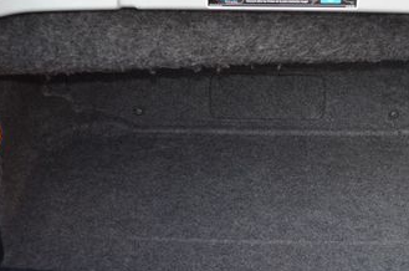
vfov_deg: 19.4
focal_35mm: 70
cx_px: 271
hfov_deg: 28.7
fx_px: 794
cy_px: 160
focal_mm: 24
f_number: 4
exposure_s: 1/125
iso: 320
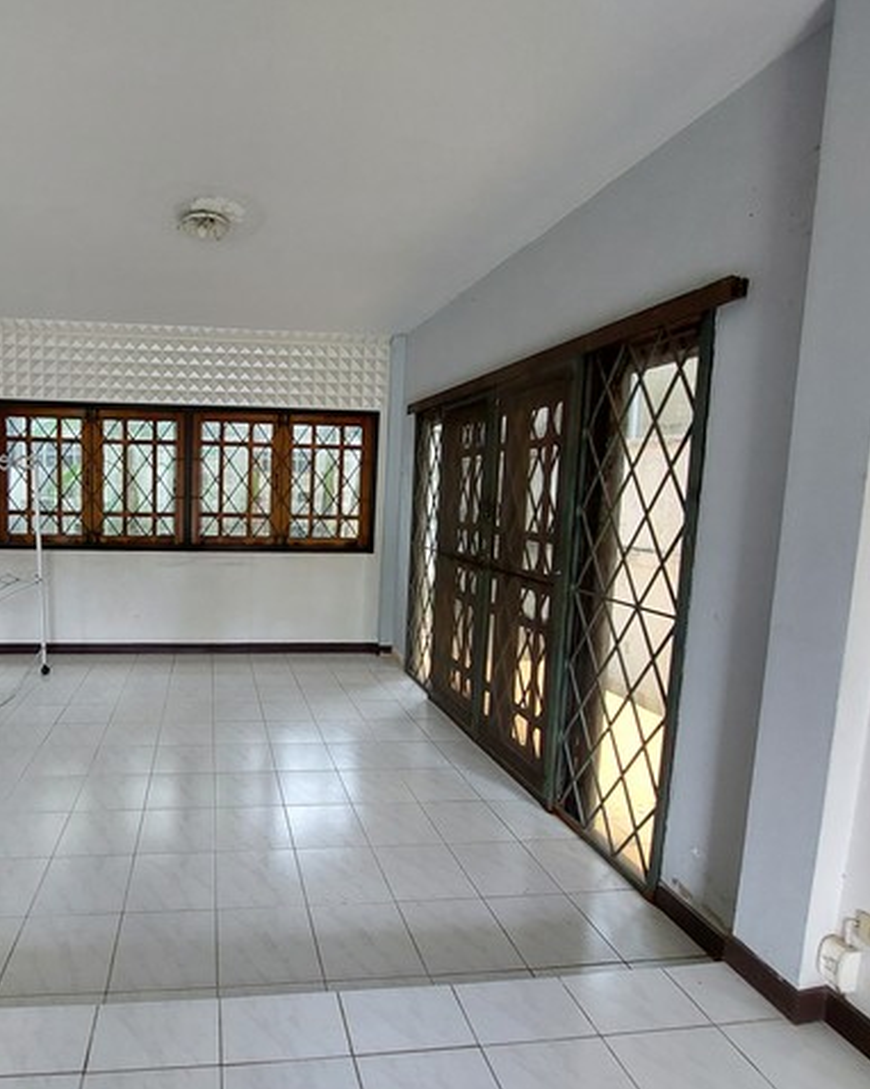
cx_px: 253
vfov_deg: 89.7
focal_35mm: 17
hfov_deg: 73.2
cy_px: 544
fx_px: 548
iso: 160
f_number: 2.2
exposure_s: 1/50
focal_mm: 1.74
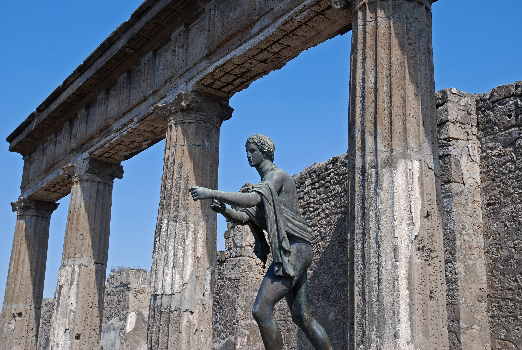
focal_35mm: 51
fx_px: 740
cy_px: 175
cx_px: 261
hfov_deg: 38.8
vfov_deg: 26.6
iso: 100
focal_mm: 34
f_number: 7.1
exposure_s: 1/200
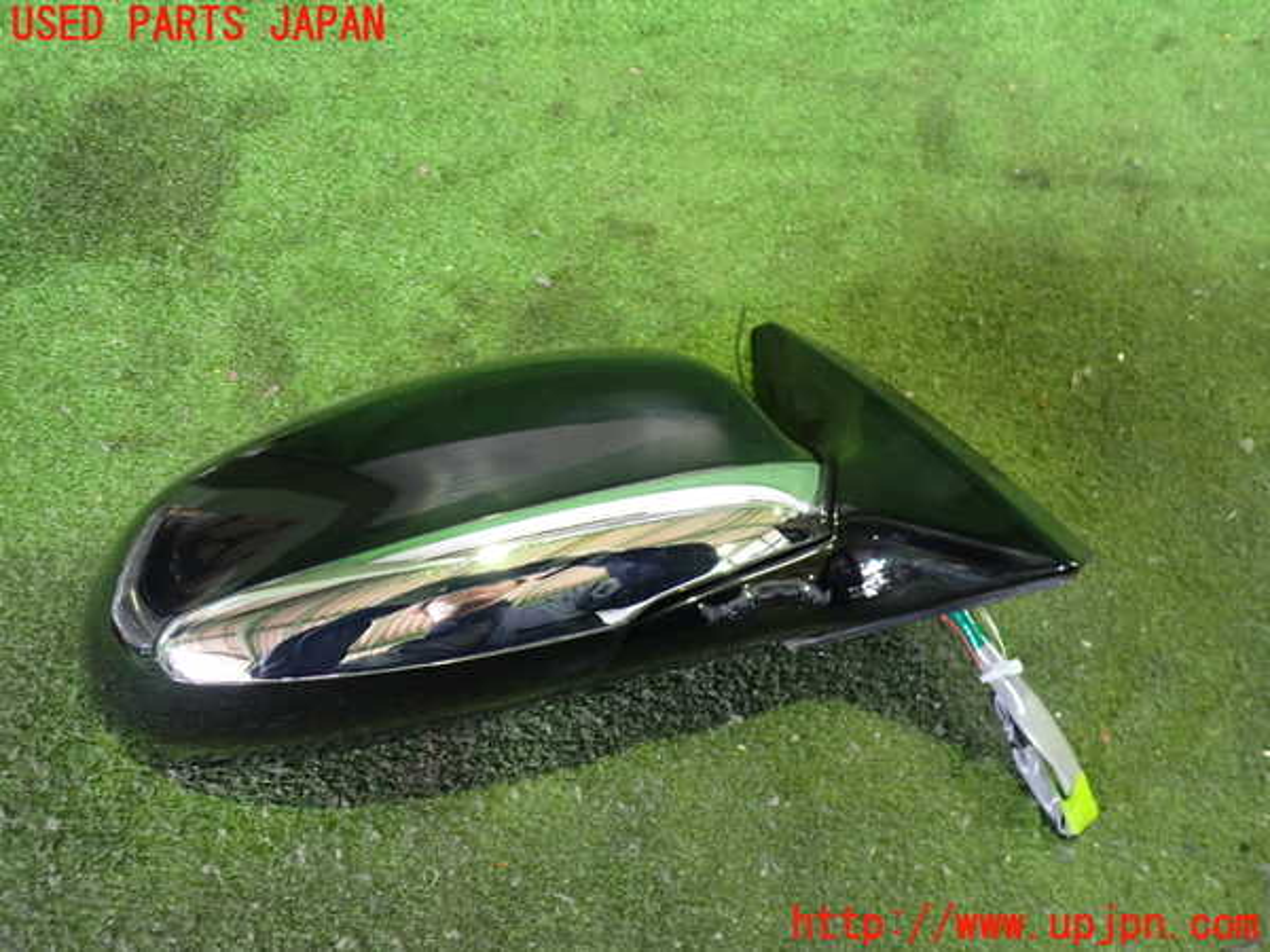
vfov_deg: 46.8
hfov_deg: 60.0
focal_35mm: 30
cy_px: 476
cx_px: 635
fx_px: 1101
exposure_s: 1/25
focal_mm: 5.4
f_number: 2.3
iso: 800
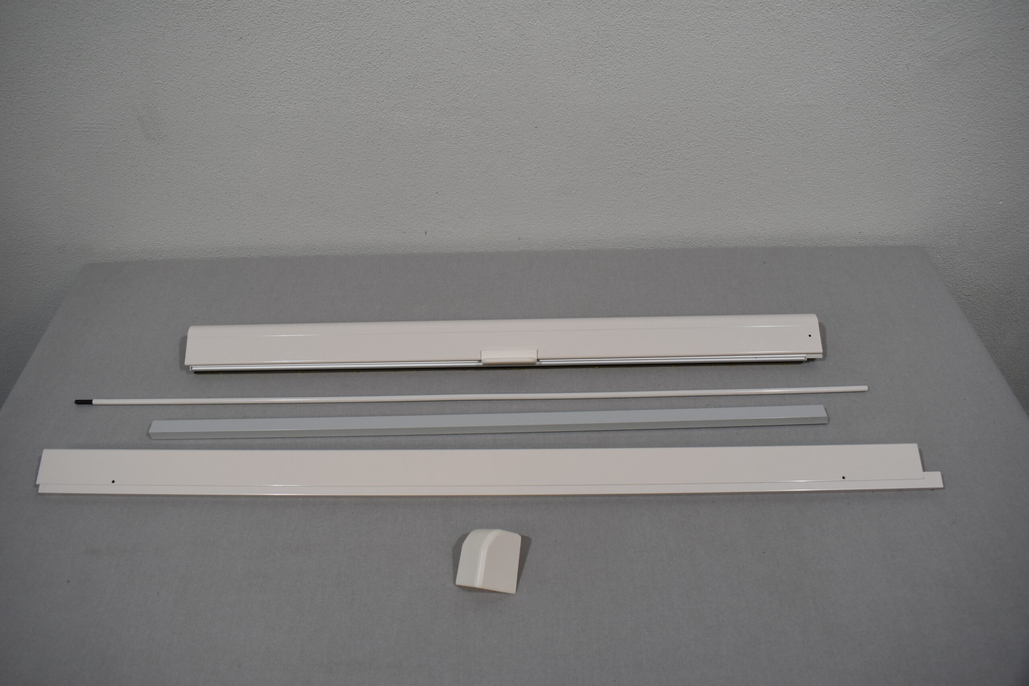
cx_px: 514
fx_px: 772
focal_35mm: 27
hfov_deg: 67.4
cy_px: 343
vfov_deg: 47.9
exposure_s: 1/125
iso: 250
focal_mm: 18
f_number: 5.6
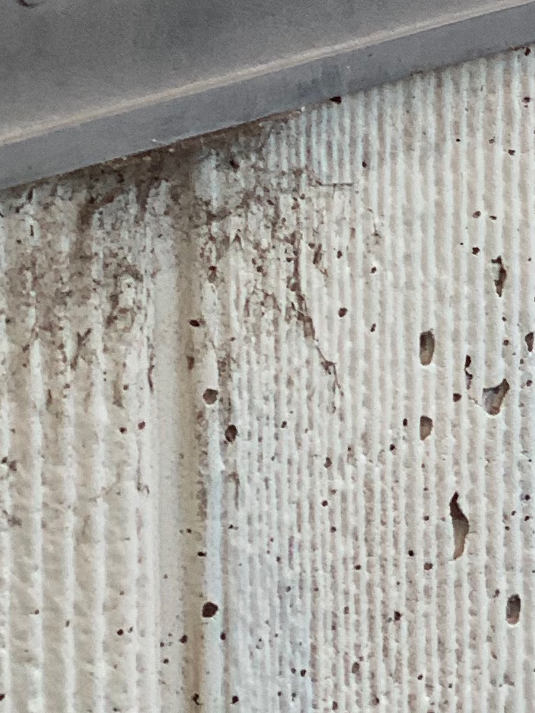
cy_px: -701
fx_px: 4410
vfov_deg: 8.7
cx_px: 736
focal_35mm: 214
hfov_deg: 6.9
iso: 64
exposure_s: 1/122
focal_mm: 6
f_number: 2.4
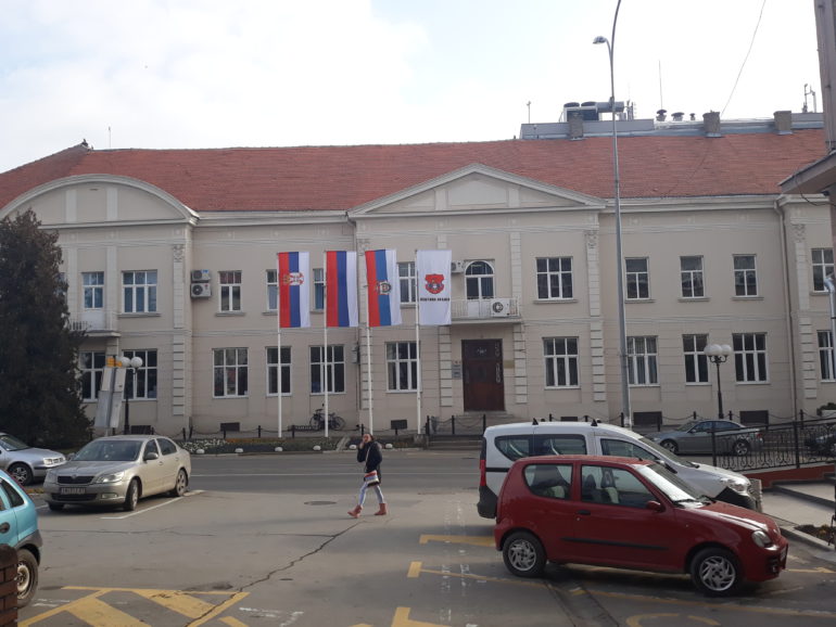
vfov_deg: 51.4
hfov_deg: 65.3
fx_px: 652
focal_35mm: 27
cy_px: 314
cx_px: 418
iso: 40
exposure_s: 1/849
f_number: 1.7
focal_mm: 3.71
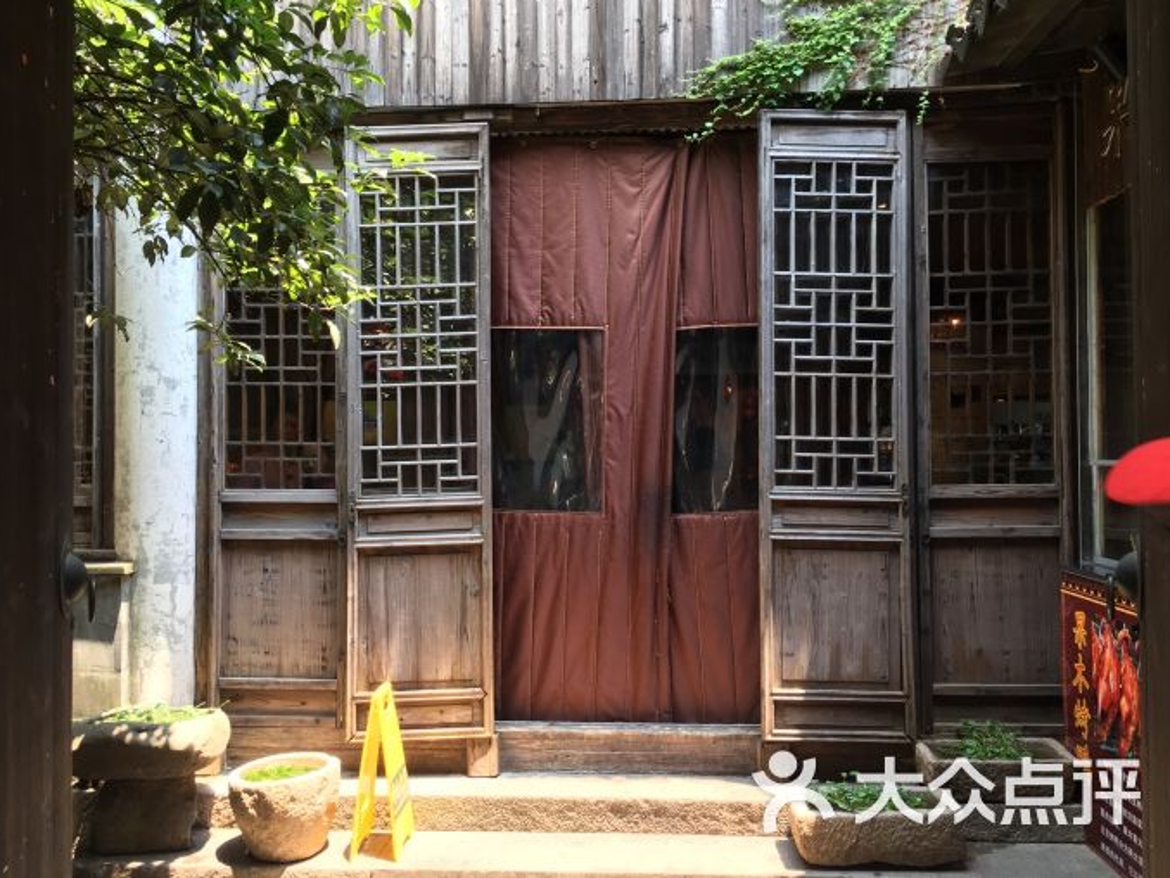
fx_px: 1014
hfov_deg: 60.0
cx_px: 581
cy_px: 428
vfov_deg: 46.8
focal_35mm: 30
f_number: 2.2
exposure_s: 1/100
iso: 40
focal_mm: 4.15
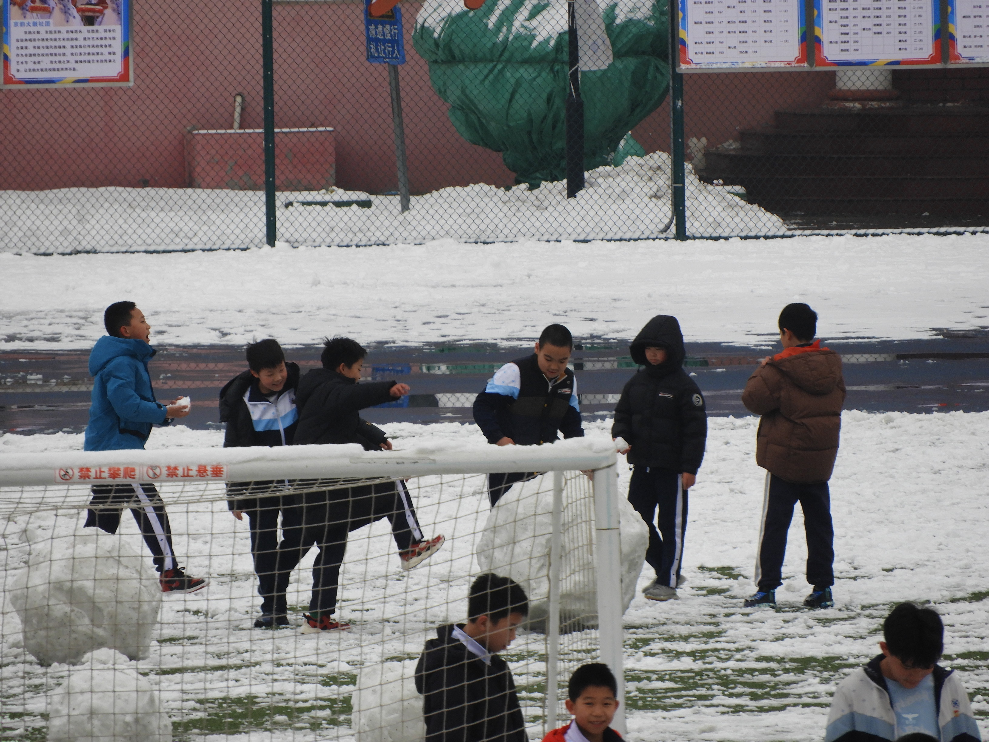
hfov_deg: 2.5
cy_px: 371
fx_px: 22856
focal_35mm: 800
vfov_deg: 1.9
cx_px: 494
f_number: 5.6
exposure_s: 1/320
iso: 100
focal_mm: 143.3
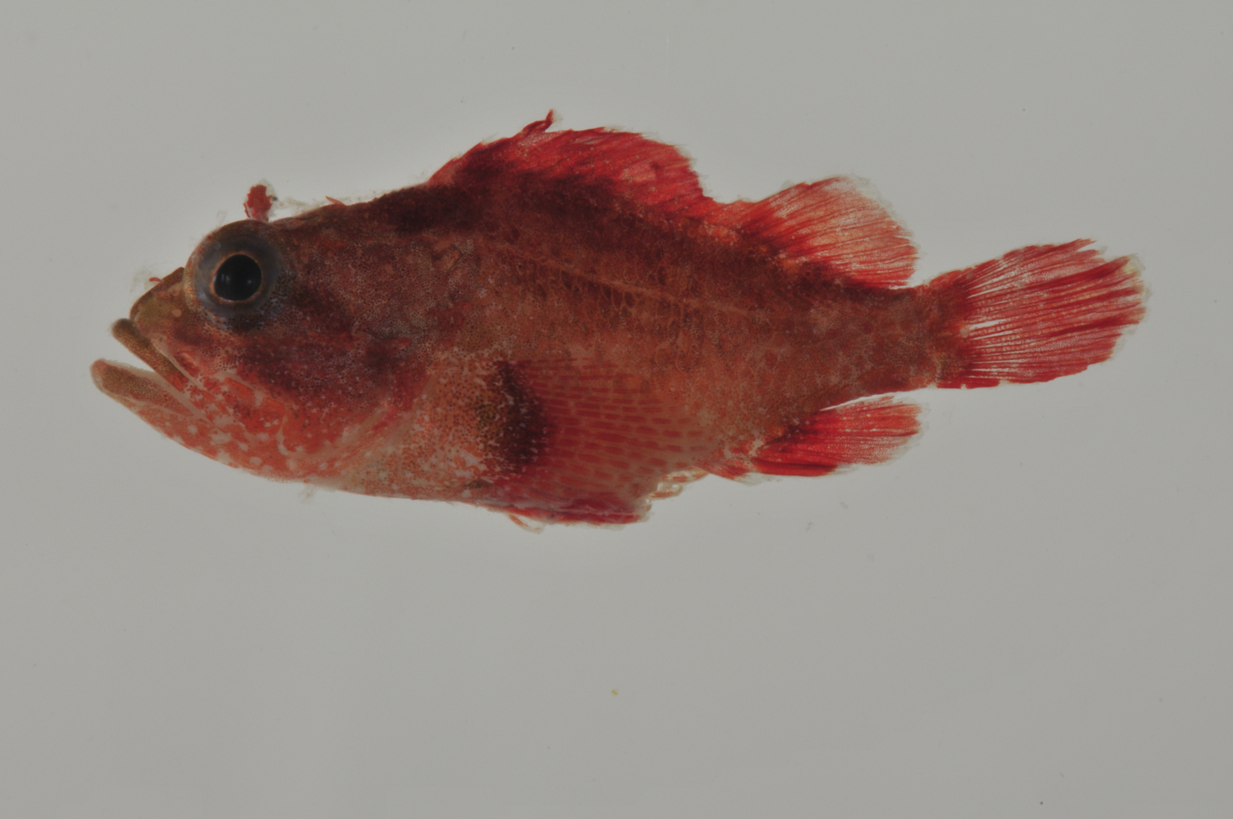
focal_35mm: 158
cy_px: 410
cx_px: 616
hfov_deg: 13.1
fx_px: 5388
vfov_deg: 8.7
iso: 200
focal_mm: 105
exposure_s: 1/60
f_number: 40
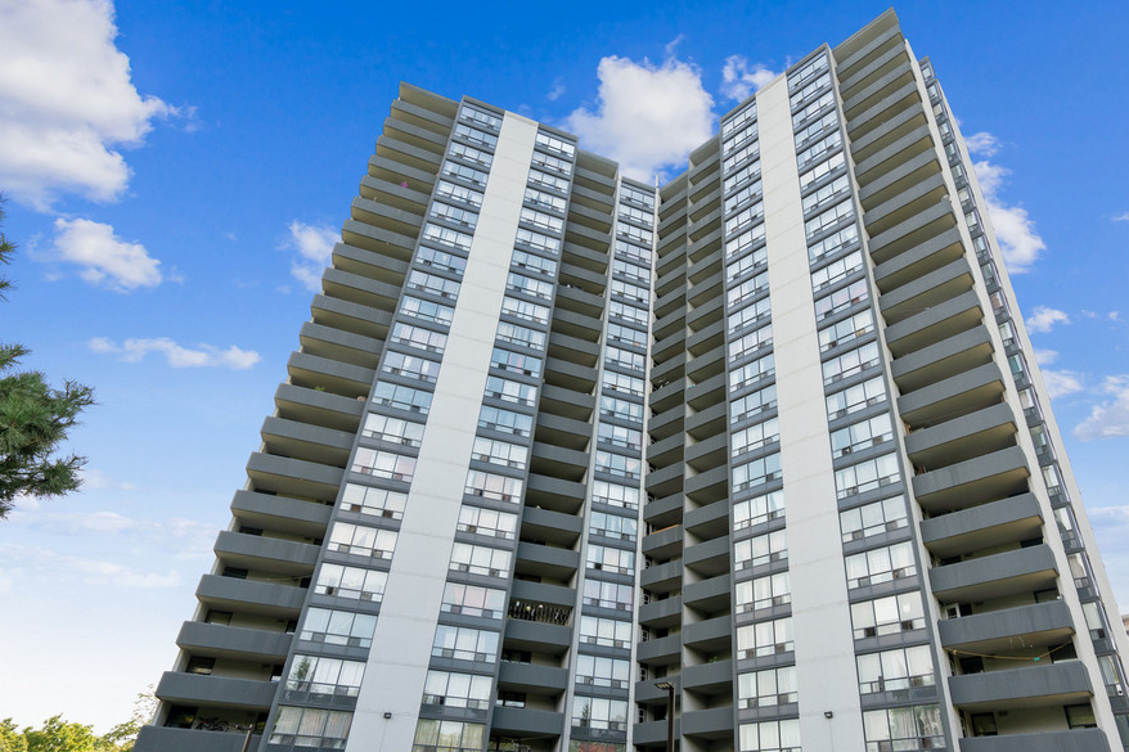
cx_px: 666
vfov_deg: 58.5
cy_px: 485
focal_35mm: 21
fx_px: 658
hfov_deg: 80.4
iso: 100
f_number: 7.1
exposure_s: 1/100
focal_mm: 16
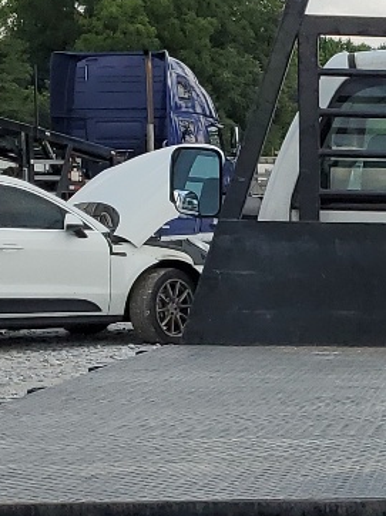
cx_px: 628
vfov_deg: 16.9
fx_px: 1712
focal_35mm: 115
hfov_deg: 12.1
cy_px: 449
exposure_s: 1/2500
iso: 50
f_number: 1.5
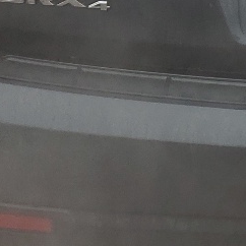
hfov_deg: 10.8
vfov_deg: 11.1
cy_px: -96
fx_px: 1222
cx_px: 435
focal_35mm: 152
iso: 50
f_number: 1.5
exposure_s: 1/192
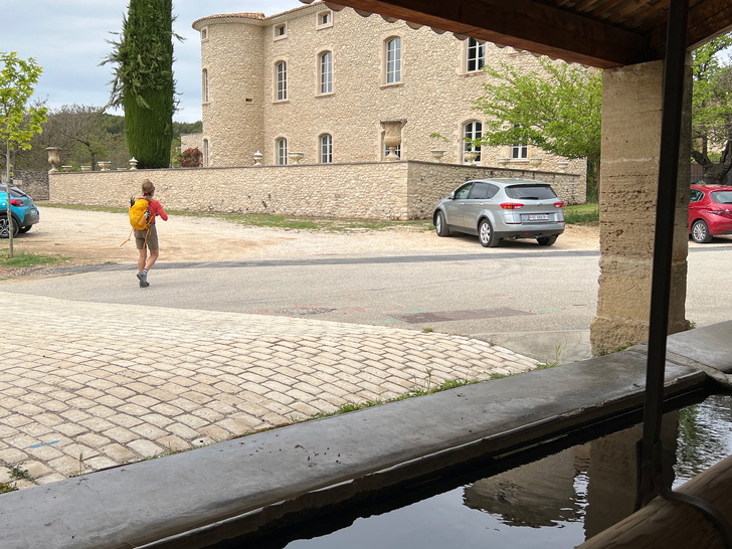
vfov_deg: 39.7
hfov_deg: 51.3
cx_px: 347
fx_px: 761
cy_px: 271
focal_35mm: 36
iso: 50
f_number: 1.5
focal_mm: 5.7
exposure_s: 1/3968
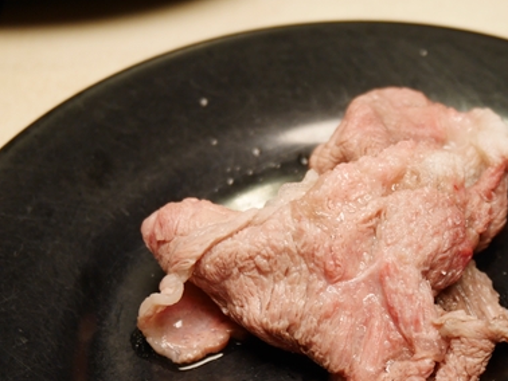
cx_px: 353
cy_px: 235
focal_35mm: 67
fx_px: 984
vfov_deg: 21.9
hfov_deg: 28.7
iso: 320
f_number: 4.3
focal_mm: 19
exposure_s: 1/60
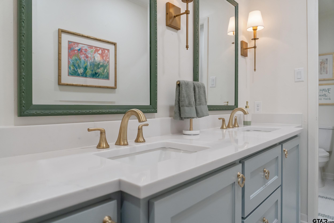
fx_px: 223
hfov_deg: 73.7
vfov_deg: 53.1
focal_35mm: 24
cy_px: 112
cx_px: 167
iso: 3200
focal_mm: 24
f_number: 4
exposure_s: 1/640
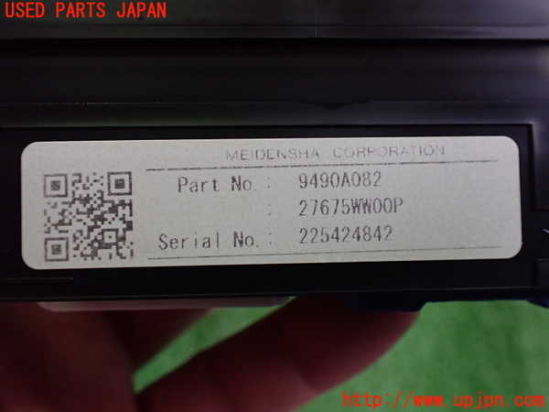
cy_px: 206
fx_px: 476
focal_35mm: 30
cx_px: 274
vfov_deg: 46.8
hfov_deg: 60.0
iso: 500
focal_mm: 5.4
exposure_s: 1/125
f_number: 2.3
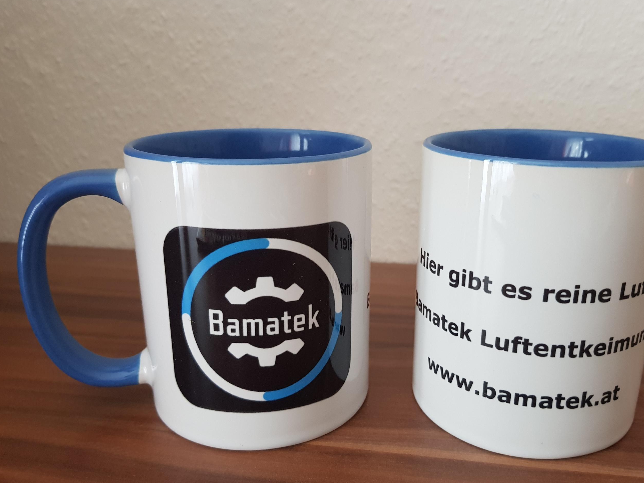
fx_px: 558
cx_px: 371
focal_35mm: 30
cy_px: 272
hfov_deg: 59.7
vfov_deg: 46.7
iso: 250
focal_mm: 4.2
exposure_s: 1/20
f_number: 1.7
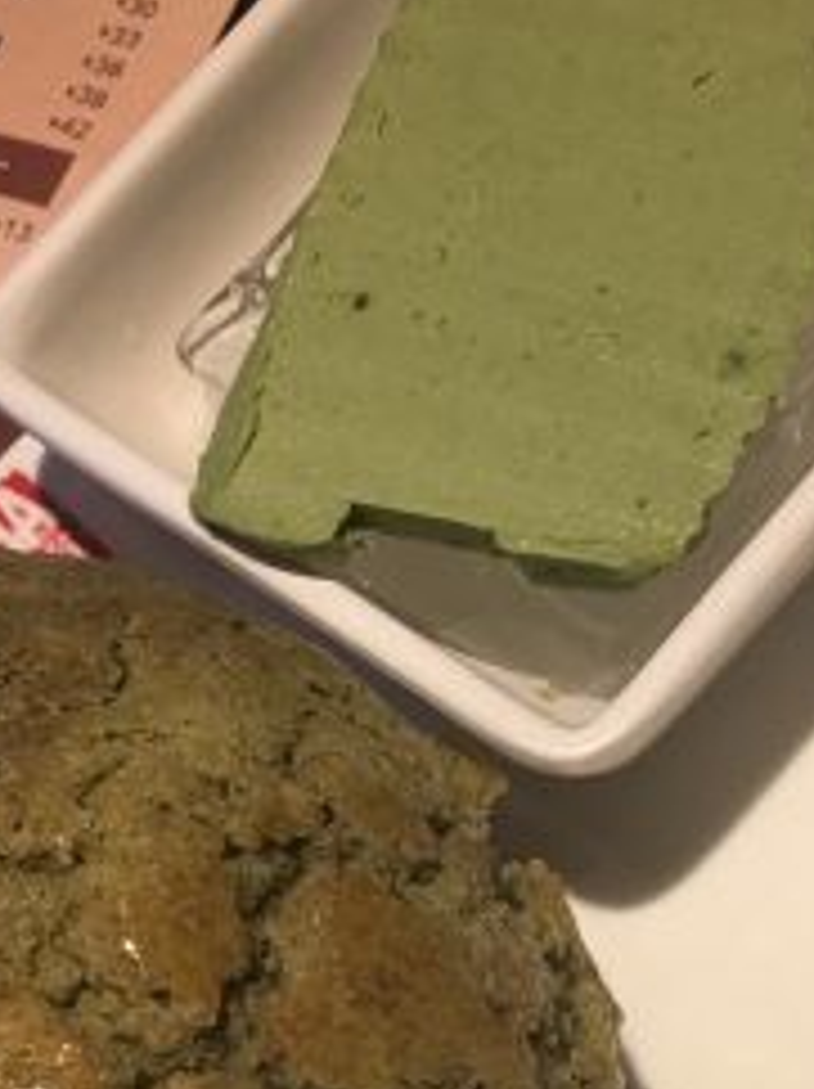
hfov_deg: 17.5
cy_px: 891
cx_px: 254
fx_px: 2638
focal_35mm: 84
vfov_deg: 22.9
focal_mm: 4.15
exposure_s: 1/33
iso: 40
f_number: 2.2
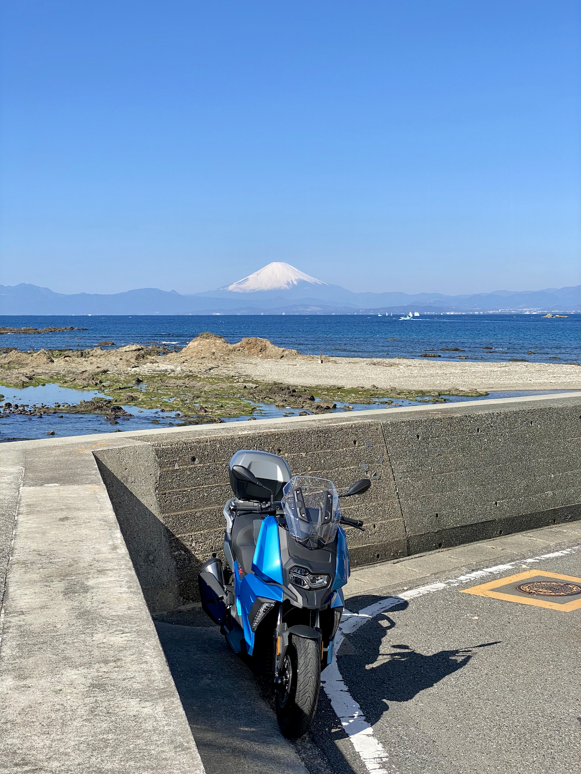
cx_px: 290
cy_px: 387
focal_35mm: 52
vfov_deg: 36.8
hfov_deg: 28.0
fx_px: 1164
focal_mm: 6
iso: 20
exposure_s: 1/631
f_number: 2
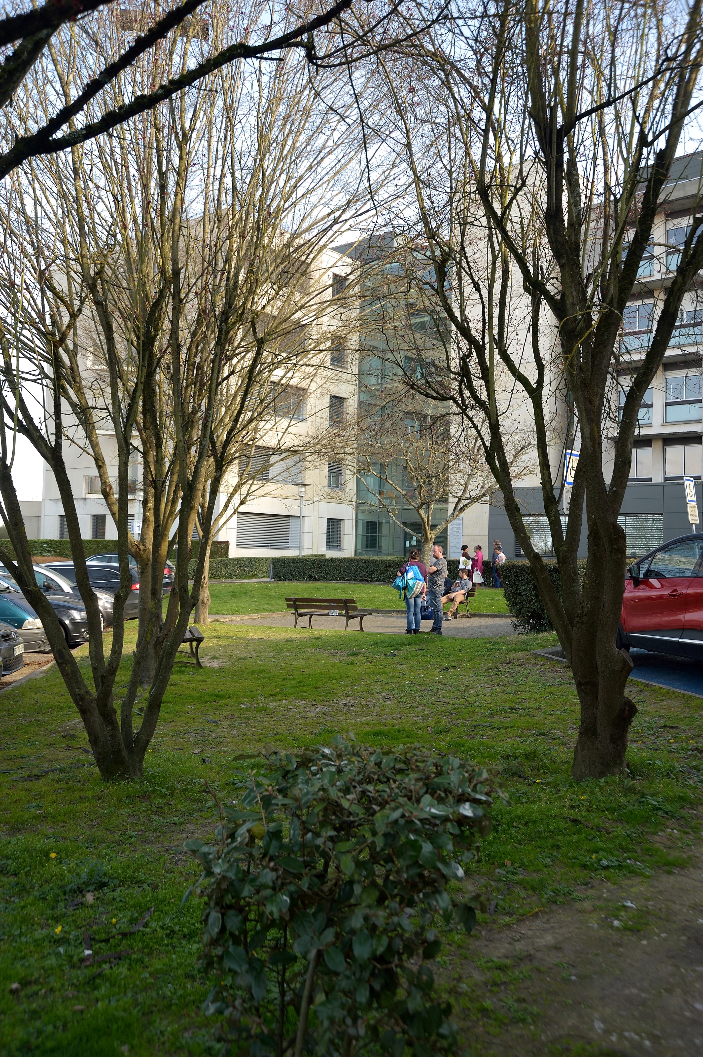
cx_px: 352
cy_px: 528
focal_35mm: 32
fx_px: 938
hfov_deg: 41.1
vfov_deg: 58.7
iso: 200
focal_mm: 32
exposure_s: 1/60
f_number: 8
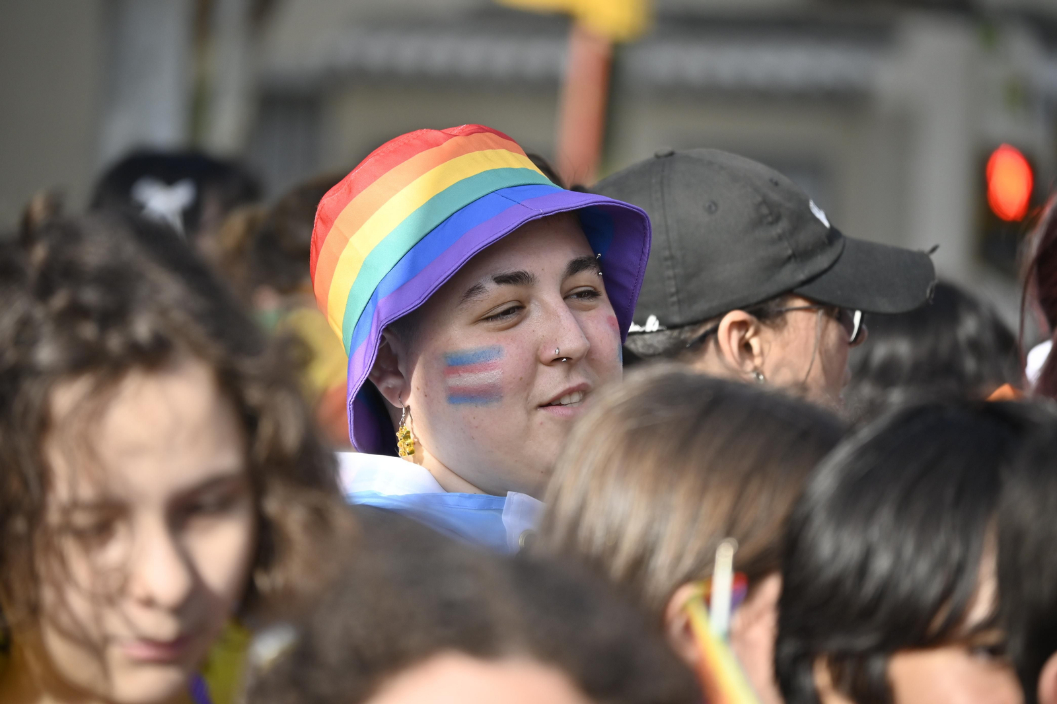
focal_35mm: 375
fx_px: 11007
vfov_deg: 3.7
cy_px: 352
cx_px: 528
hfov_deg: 5.5
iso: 250
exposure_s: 1/500
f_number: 6.3
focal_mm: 250
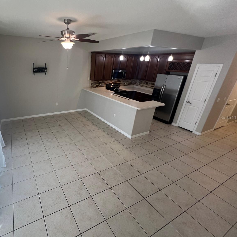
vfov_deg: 87.4
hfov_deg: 83.8
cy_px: 117
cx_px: 75
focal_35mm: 16
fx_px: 124
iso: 200
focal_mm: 1.57
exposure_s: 1/120
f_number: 1.8
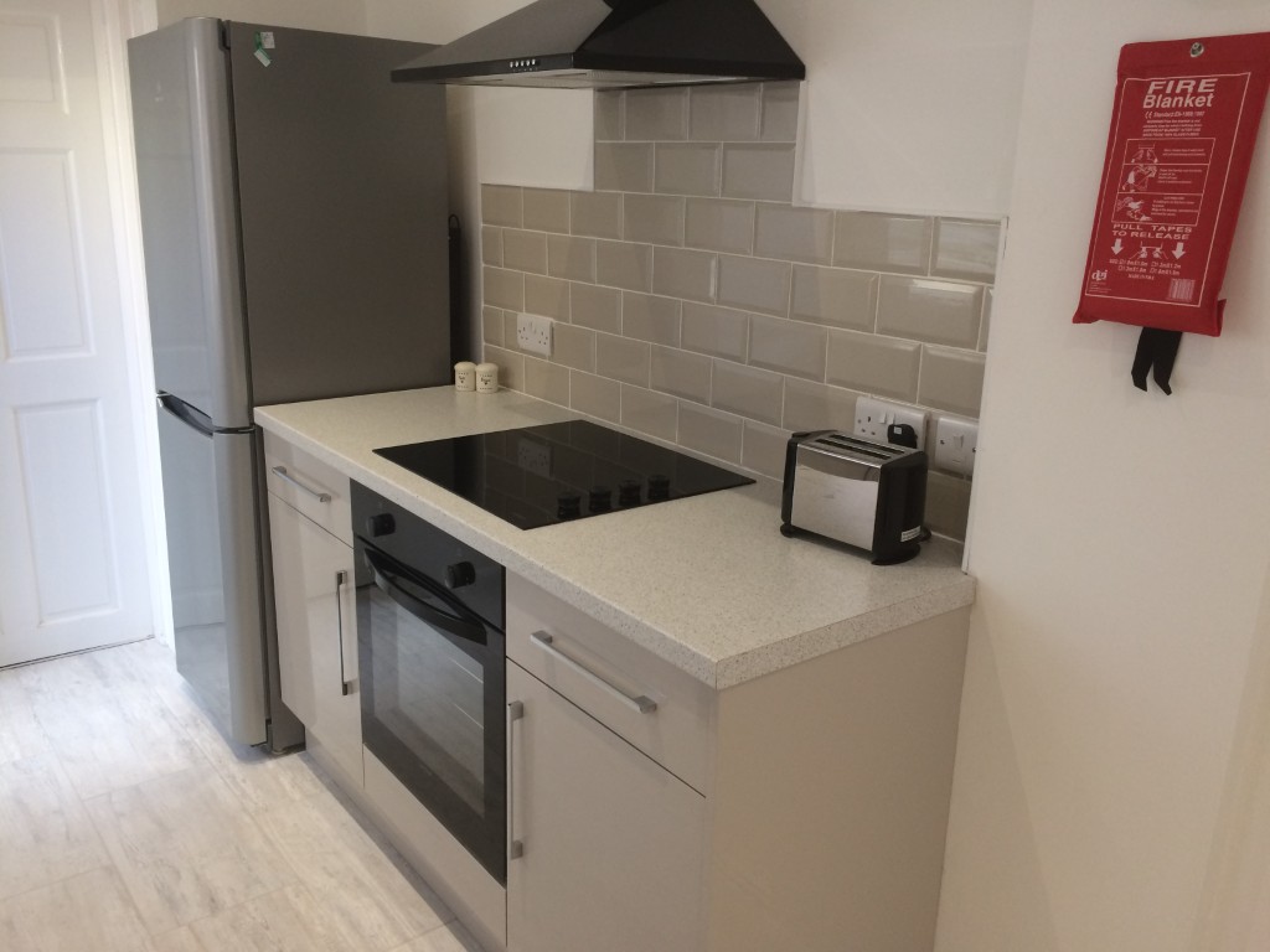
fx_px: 1064
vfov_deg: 48.2
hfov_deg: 61.7
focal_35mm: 29
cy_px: 476
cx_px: 635
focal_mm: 4.15
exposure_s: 1/33
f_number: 2.2
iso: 40
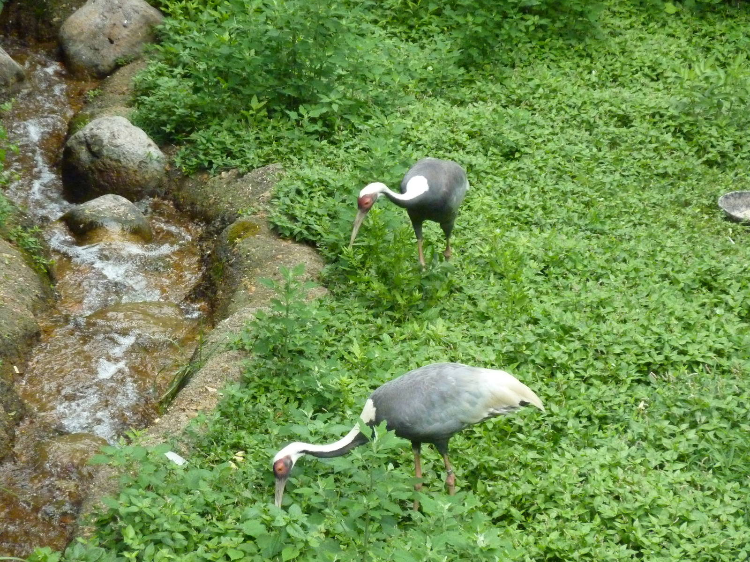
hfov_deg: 11.7
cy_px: 281
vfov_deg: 8.8
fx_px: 3662
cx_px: 375
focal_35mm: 169
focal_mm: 27.8
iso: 800
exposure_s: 1/200
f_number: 4.5
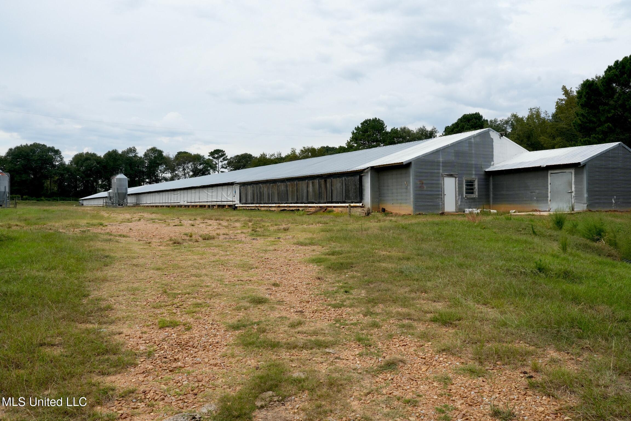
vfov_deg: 45.0
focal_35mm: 29
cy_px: 210
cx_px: 316
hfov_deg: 63.7
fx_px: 508
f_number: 11
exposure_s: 1/200
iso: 400
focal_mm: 29
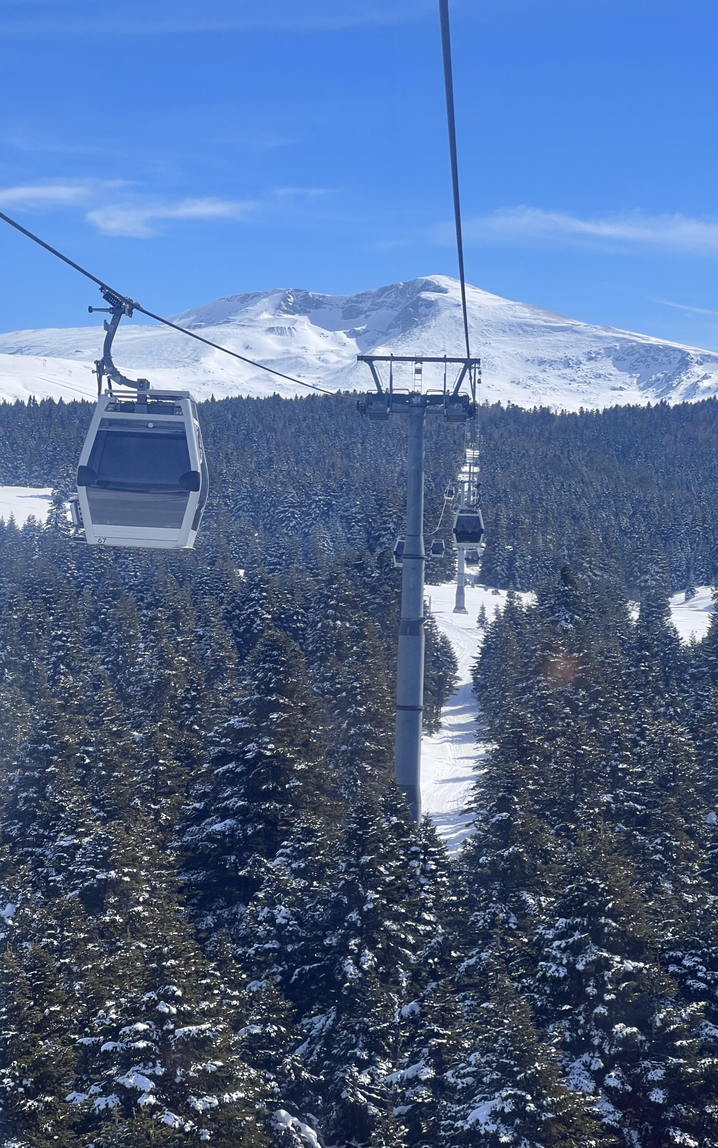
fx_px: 2567
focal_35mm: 82
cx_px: 337
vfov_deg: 25.2
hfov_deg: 15.9
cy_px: 573
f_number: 2.8
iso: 32
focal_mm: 9
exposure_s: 1/421
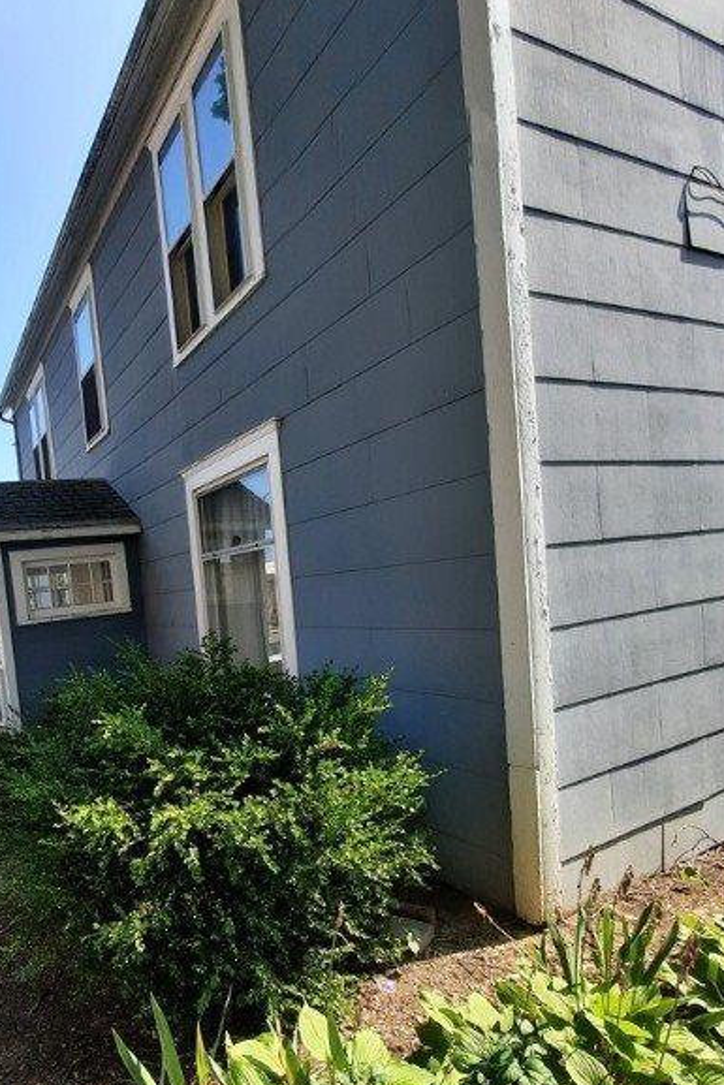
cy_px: 656
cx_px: 199
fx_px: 543
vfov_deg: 88.7
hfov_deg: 64.2
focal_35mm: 18
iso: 40
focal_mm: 1.74
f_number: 2.2
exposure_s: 1/591
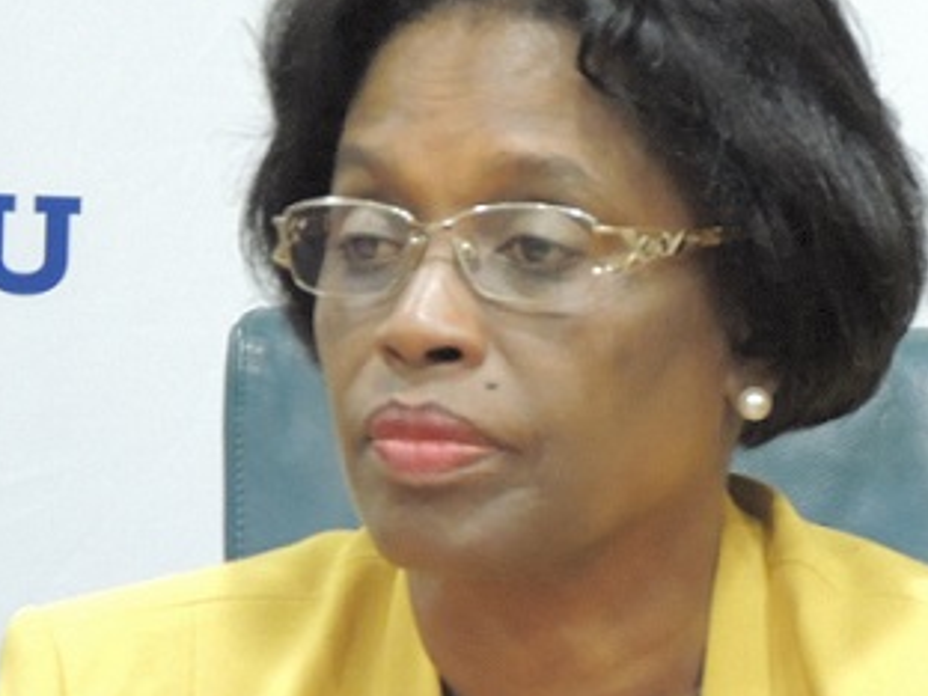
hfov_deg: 3.1
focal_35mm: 647
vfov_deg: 2.3
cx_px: 506
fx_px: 17345
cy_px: 366
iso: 1600
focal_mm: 62.4
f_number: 4.8
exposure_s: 1/20
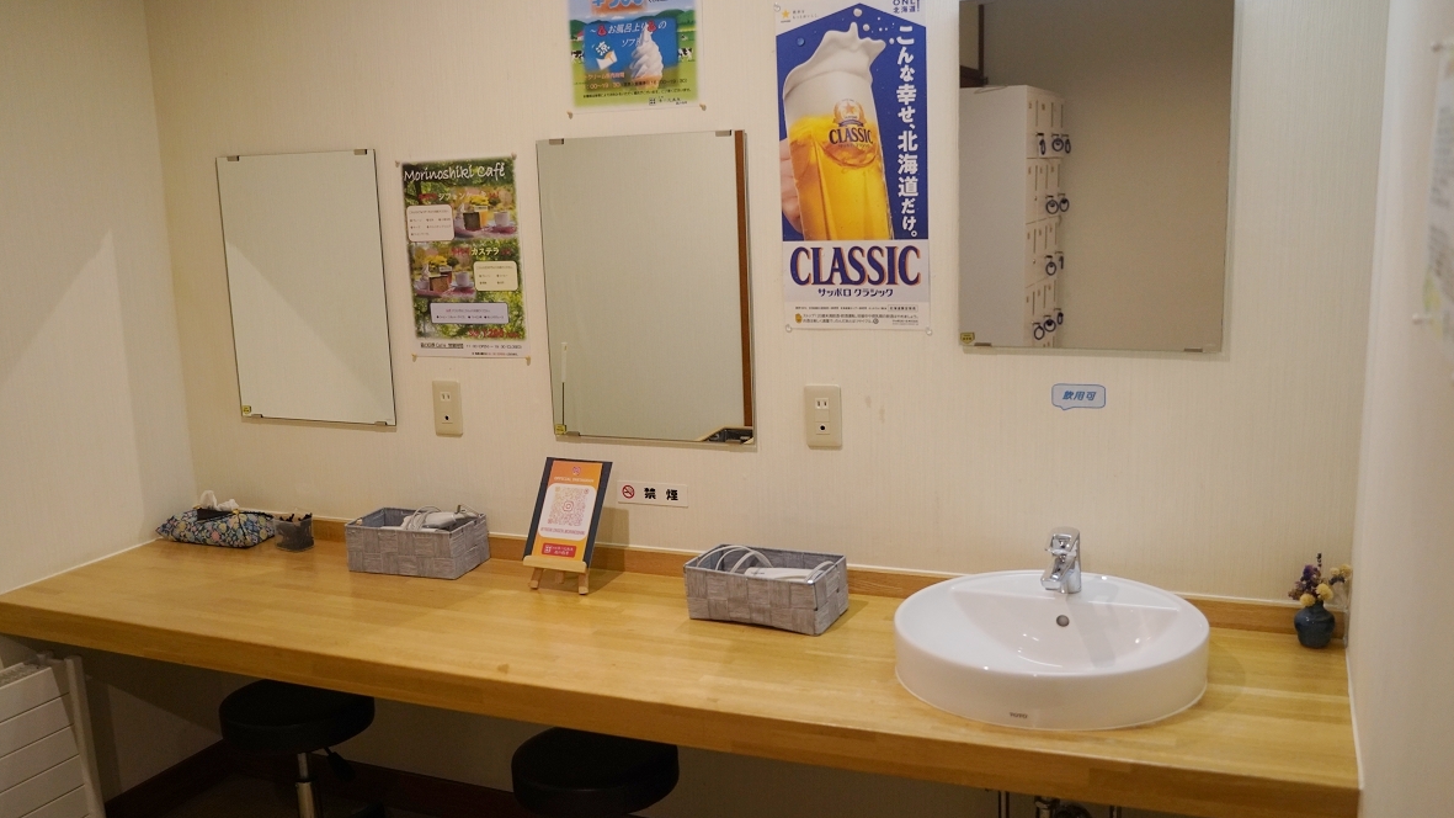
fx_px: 1272
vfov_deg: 35.6
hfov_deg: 59.5
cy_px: 447
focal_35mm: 33
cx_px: 733
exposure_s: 1/160
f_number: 2.8
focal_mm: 31
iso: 2500
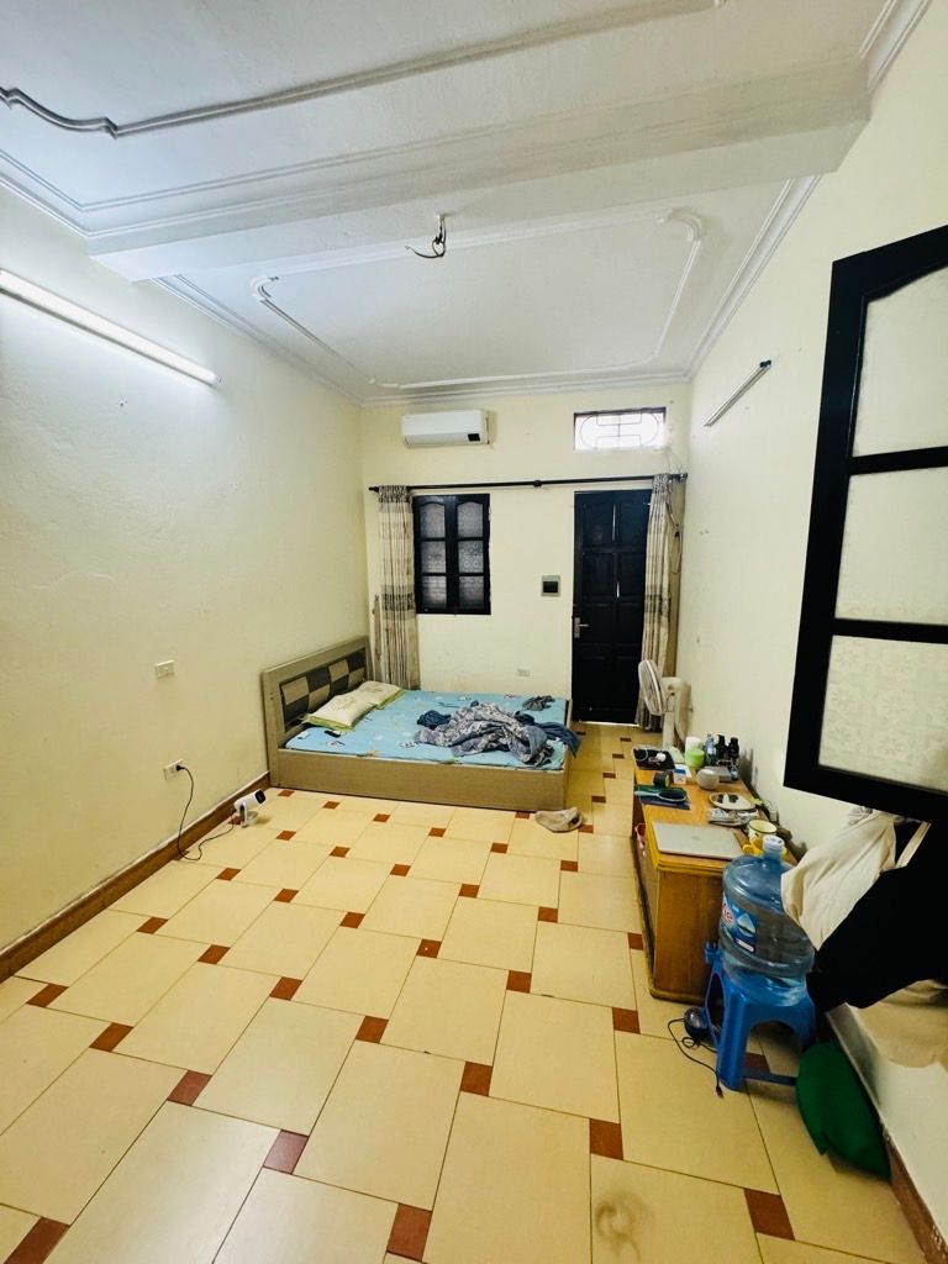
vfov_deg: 102.1
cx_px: 474
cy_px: 632
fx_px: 511
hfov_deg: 85.7
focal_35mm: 14
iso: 320
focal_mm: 2.22
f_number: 2.2
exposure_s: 1/51
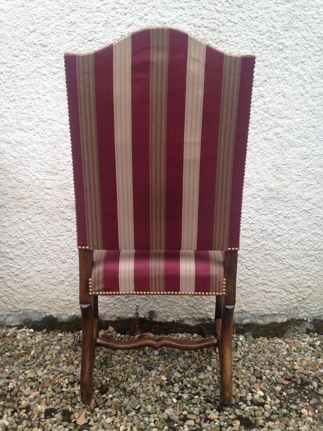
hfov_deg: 42.9
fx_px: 411
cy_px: 216
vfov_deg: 55.4
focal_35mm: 33
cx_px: 162
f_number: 2.4
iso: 80
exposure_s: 1/120
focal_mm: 4.12
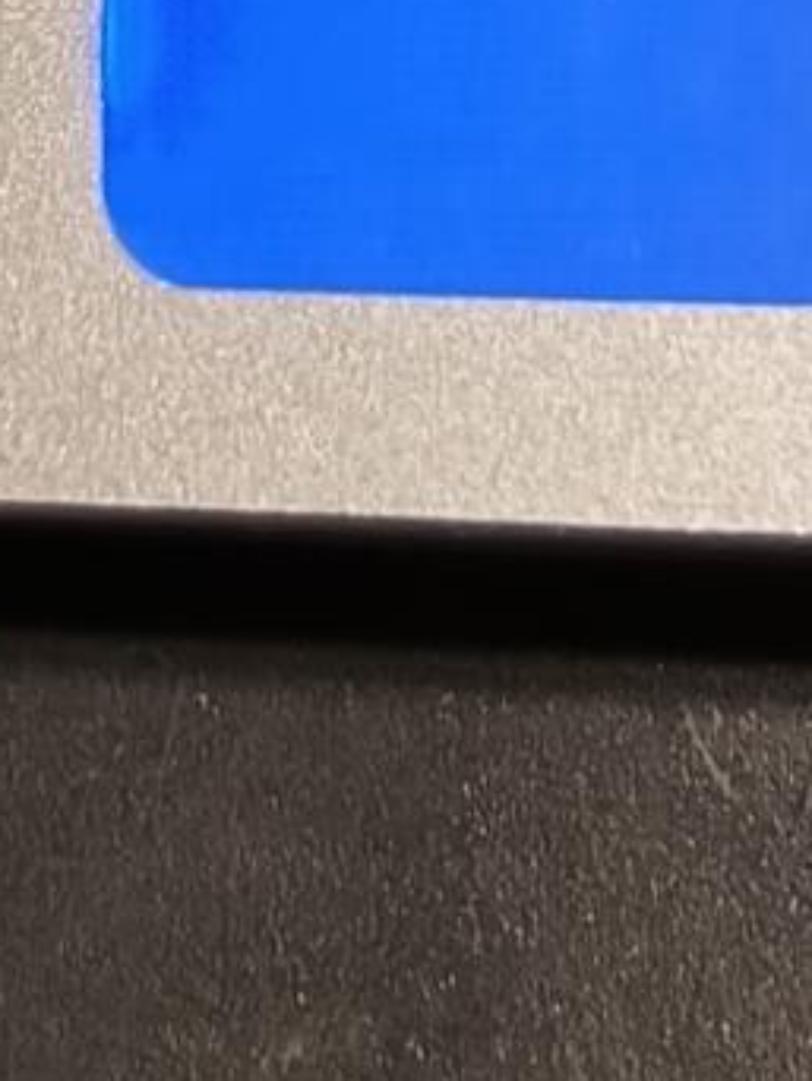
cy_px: -6
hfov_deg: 11.8
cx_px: 1131
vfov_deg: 15.9
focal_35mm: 121
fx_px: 3780
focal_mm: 2.32
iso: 160
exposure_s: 1/89.9
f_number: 2
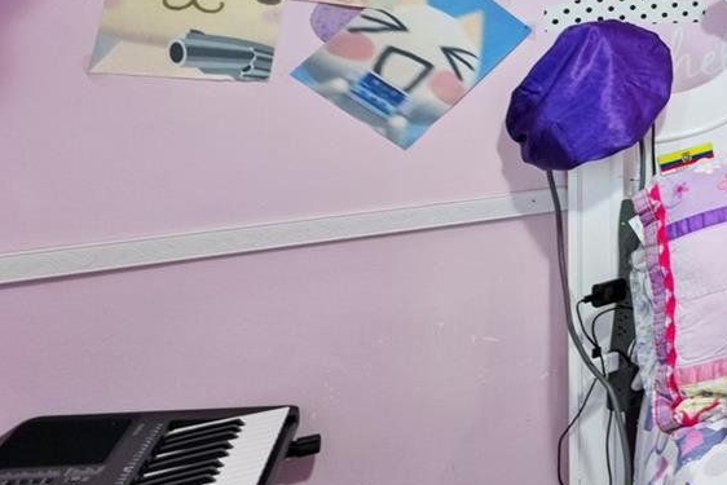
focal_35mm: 51
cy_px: -3
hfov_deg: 23.8
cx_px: 1241
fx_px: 1030
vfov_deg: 25.2
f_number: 8
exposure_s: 1/30
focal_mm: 14
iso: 400
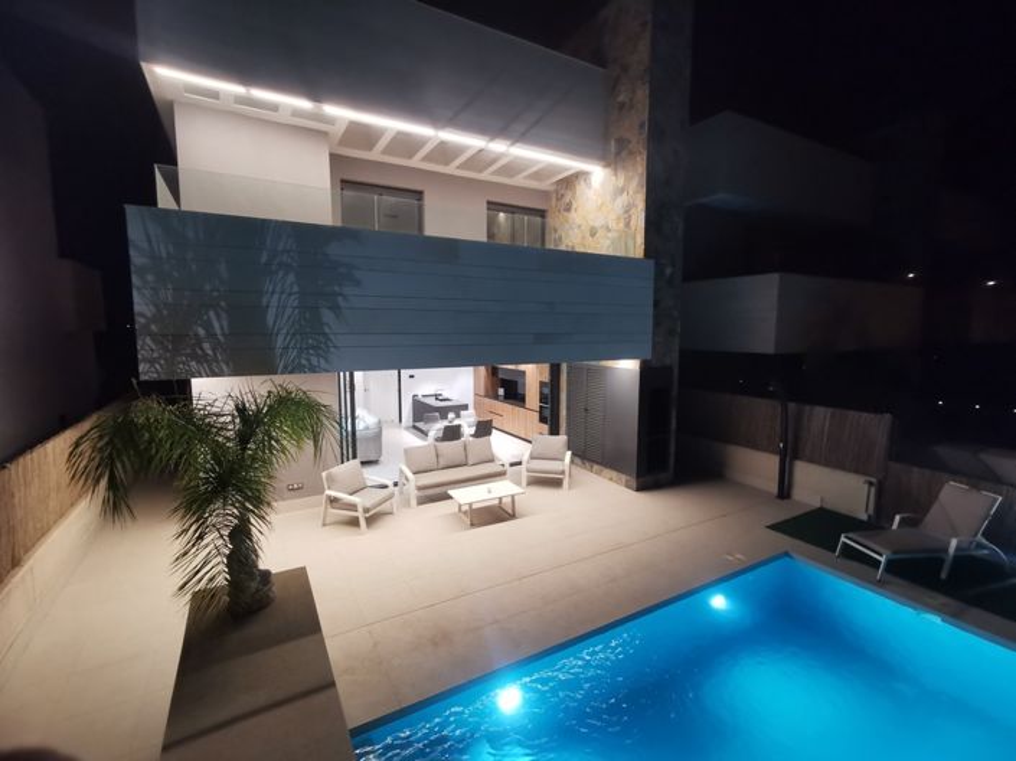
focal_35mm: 16
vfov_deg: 78.1
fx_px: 469
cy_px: 380
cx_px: 508
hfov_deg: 94.5
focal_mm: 2.35
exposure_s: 1/25
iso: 500
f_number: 2.2
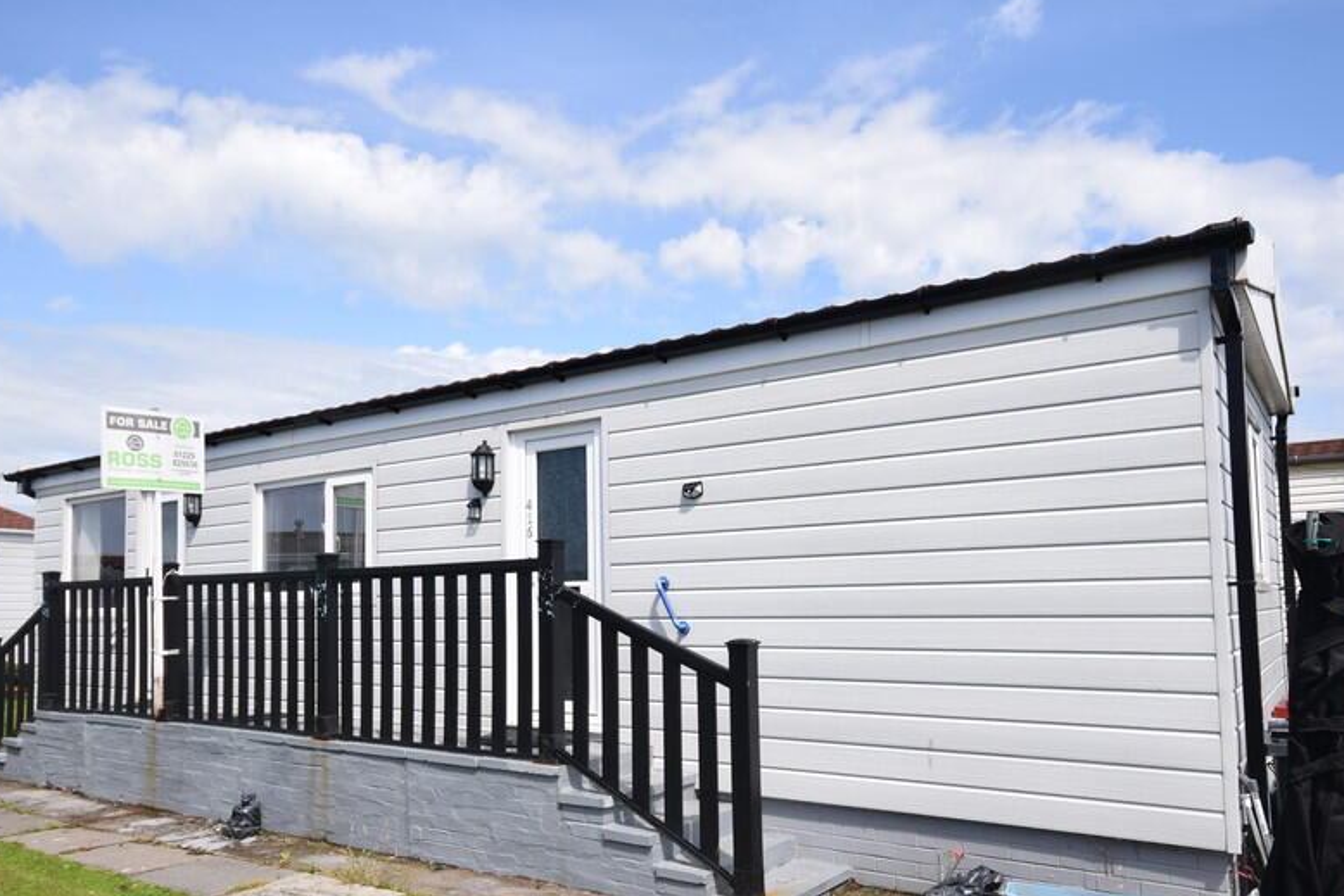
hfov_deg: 70.1
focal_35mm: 26
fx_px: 958
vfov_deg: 49.8
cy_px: 548
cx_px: 639
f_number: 10
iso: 200
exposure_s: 1/400
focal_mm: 13
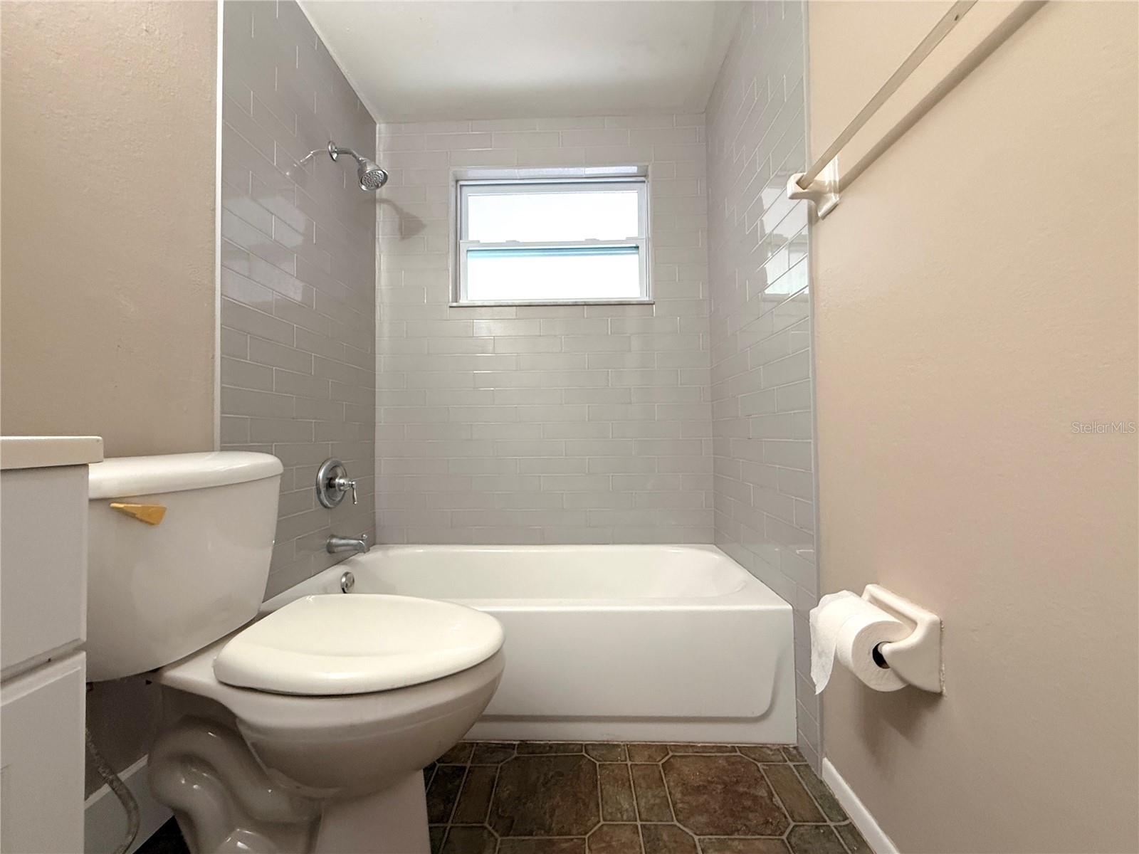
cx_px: 570
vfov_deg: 85.7
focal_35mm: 14
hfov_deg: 102.1
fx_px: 461
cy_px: 427
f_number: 2.2
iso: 250
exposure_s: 1/120
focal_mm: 2.22
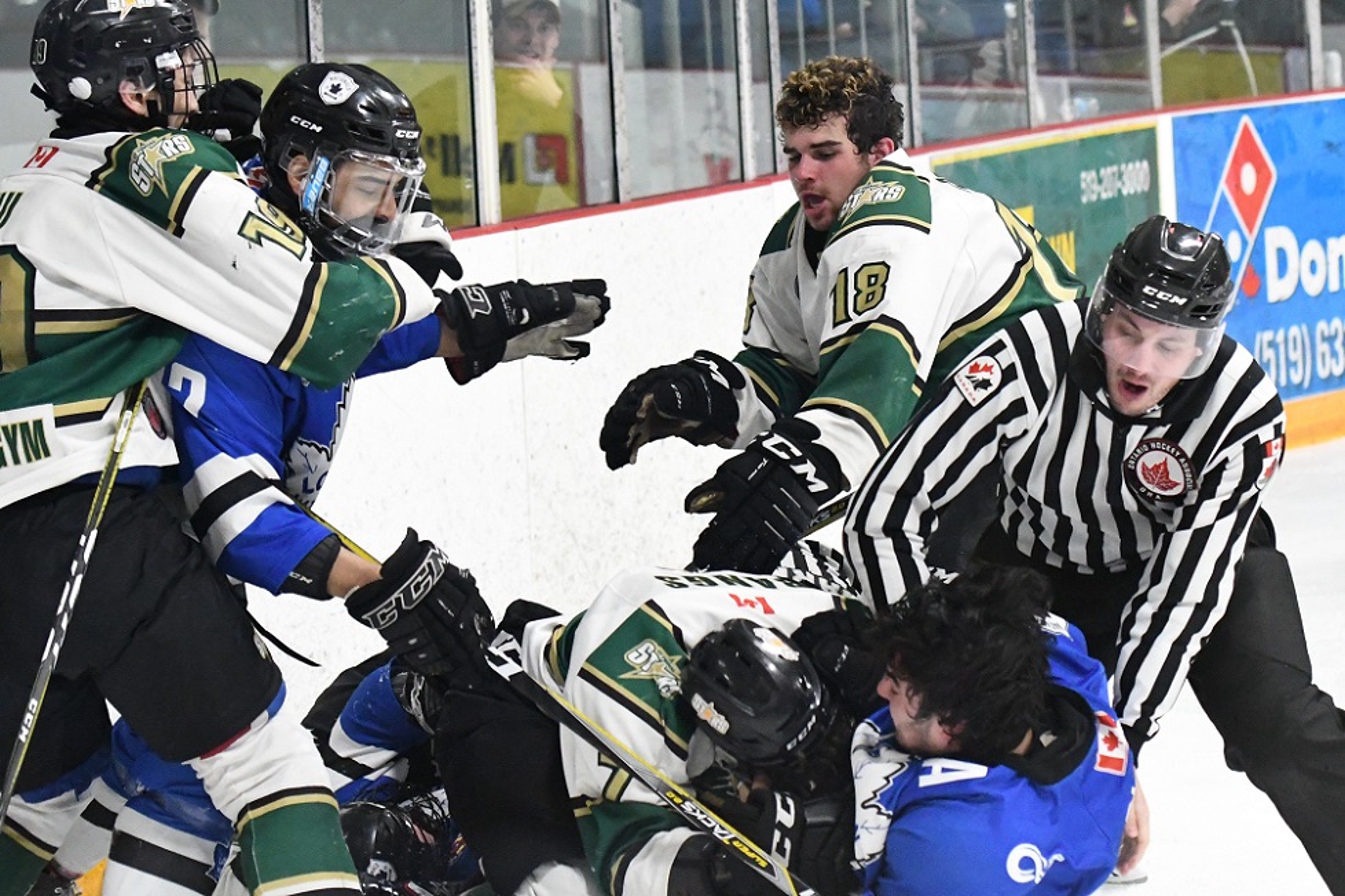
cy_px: 448
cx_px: 672
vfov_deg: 13.0
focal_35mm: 105
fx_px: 3923
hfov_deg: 19.5
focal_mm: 70
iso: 10000
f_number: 3.5
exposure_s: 1/800
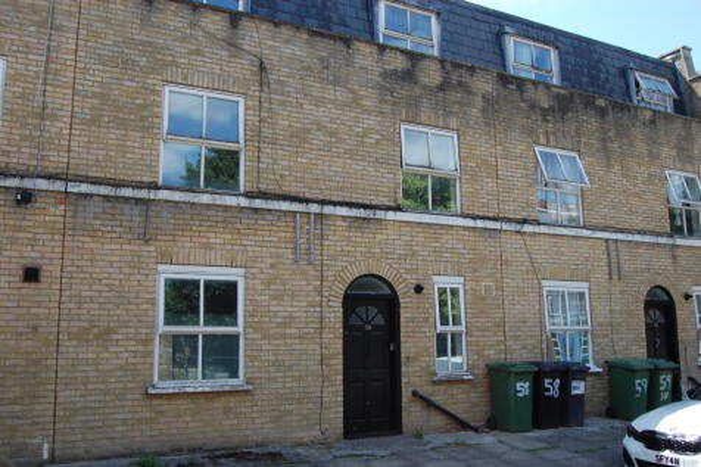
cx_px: 350
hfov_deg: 57.2
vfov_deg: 39.9
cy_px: 234
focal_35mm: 33
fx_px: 642
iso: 200
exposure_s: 1/200
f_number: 7.1
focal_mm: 22
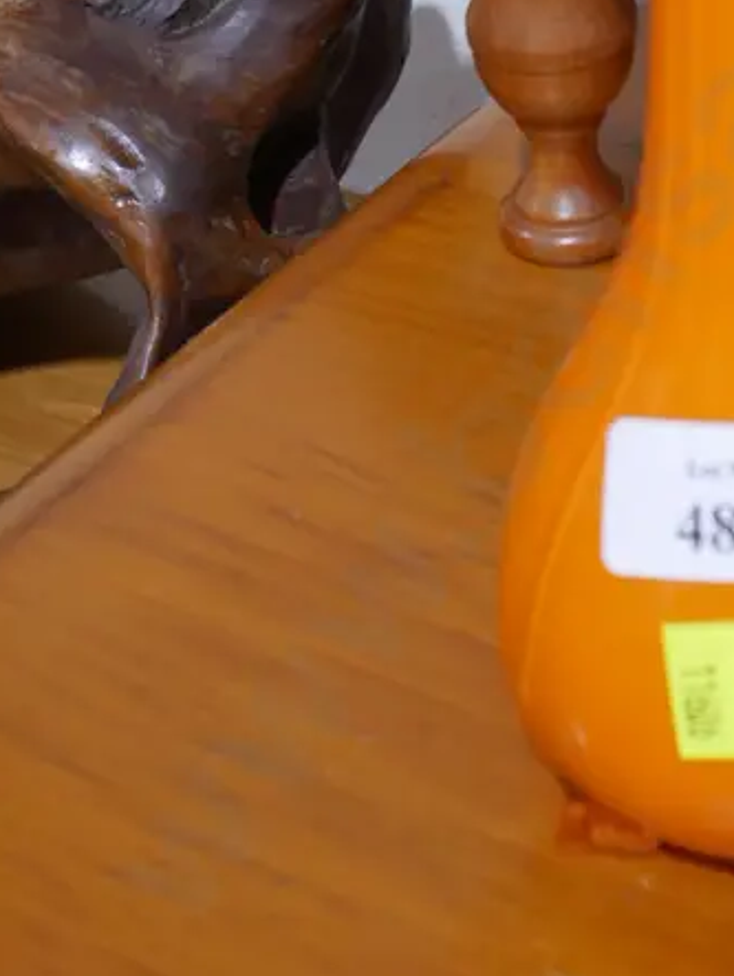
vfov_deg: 19.6
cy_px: 9
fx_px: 2738
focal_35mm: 97
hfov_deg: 14.9
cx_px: 824
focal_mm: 21
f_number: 5.6
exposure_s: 1/60
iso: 1000
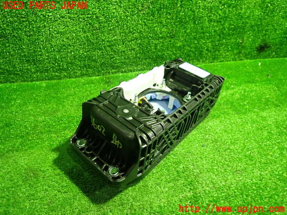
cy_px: 108
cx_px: 144
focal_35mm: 25
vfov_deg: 54.9
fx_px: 207
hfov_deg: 69.4
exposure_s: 1/30
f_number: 2
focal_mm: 4.5
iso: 400
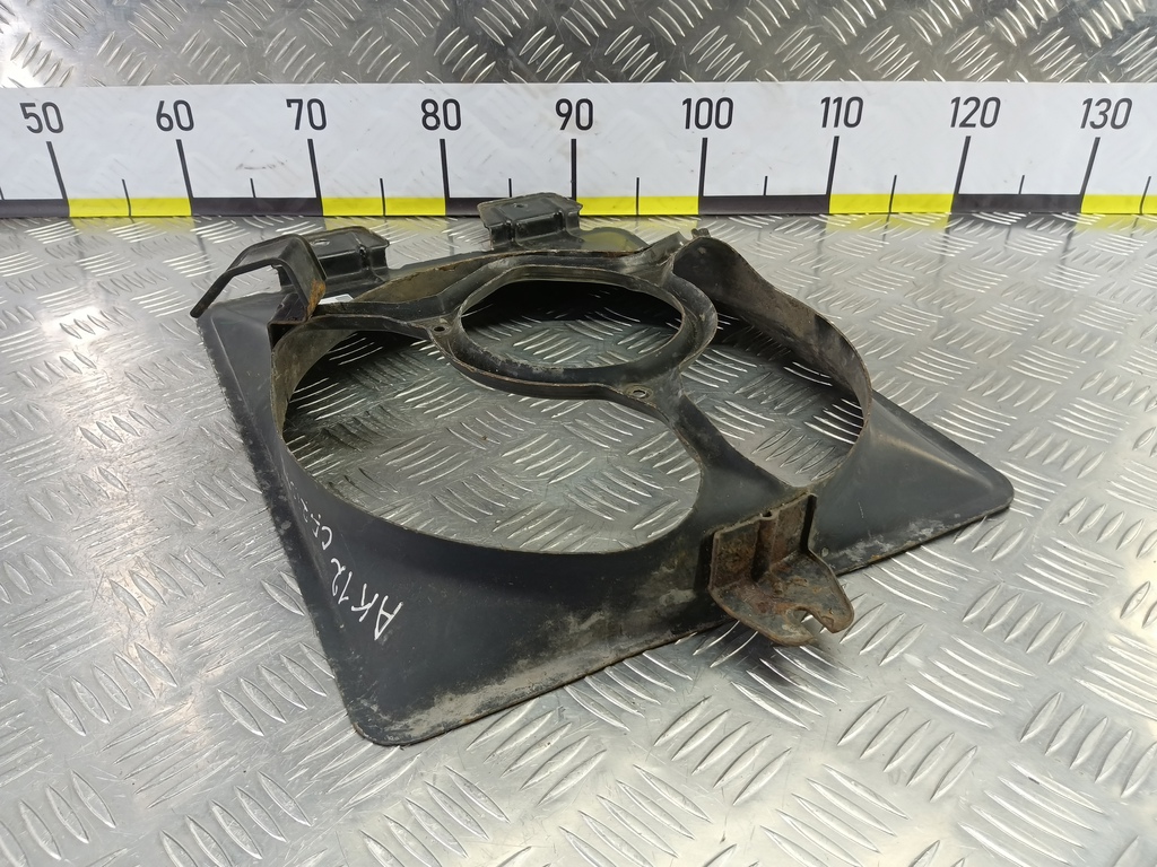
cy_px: 434
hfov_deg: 65.3
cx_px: 578
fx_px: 902
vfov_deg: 51.4
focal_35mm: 27
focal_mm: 4.11
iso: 171
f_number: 1.6
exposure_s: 1/50
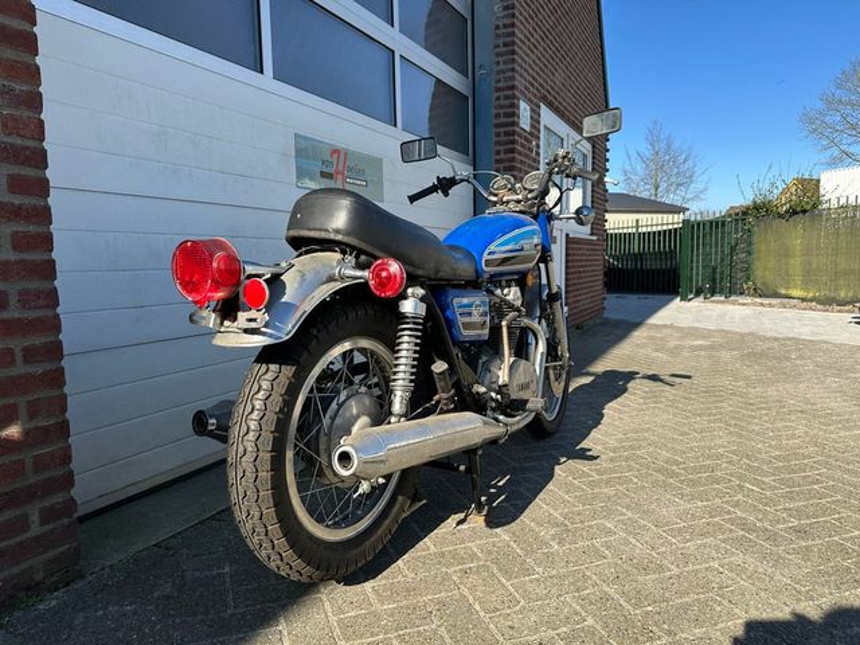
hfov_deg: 71.6
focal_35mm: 24
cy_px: 322
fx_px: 596
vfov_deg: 56.8
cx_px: 430
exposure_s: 1/2299
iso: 80
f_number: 1.78
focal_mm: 6.86
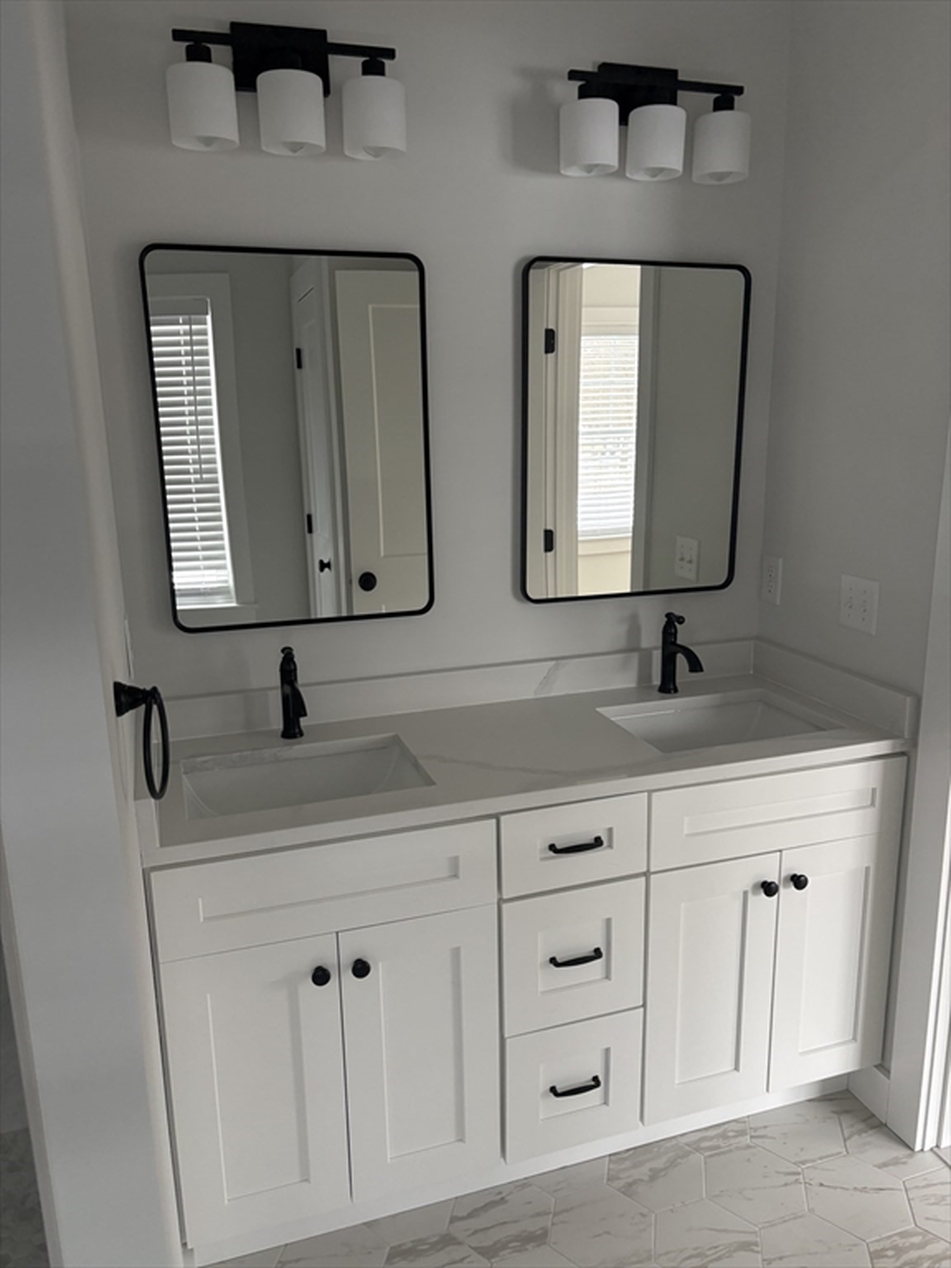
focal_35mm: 26
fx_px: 952
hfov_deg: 53.1
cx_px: 476
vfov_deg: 67.3
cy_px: 634
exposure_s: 1/68
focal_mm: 5.96
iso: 125
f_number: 1.6
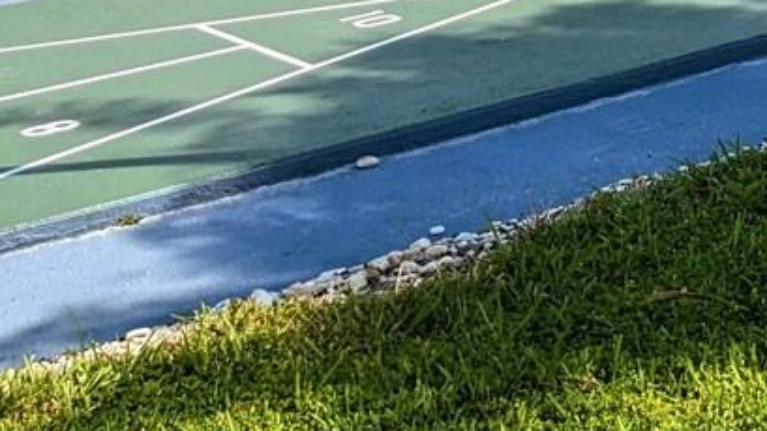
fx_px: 2339
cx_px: 1285
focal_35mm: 115
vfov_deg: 9.7
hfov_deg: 16.3
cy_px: -457
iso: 55
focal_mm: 4.38
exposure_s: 1/2924
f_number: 1.73
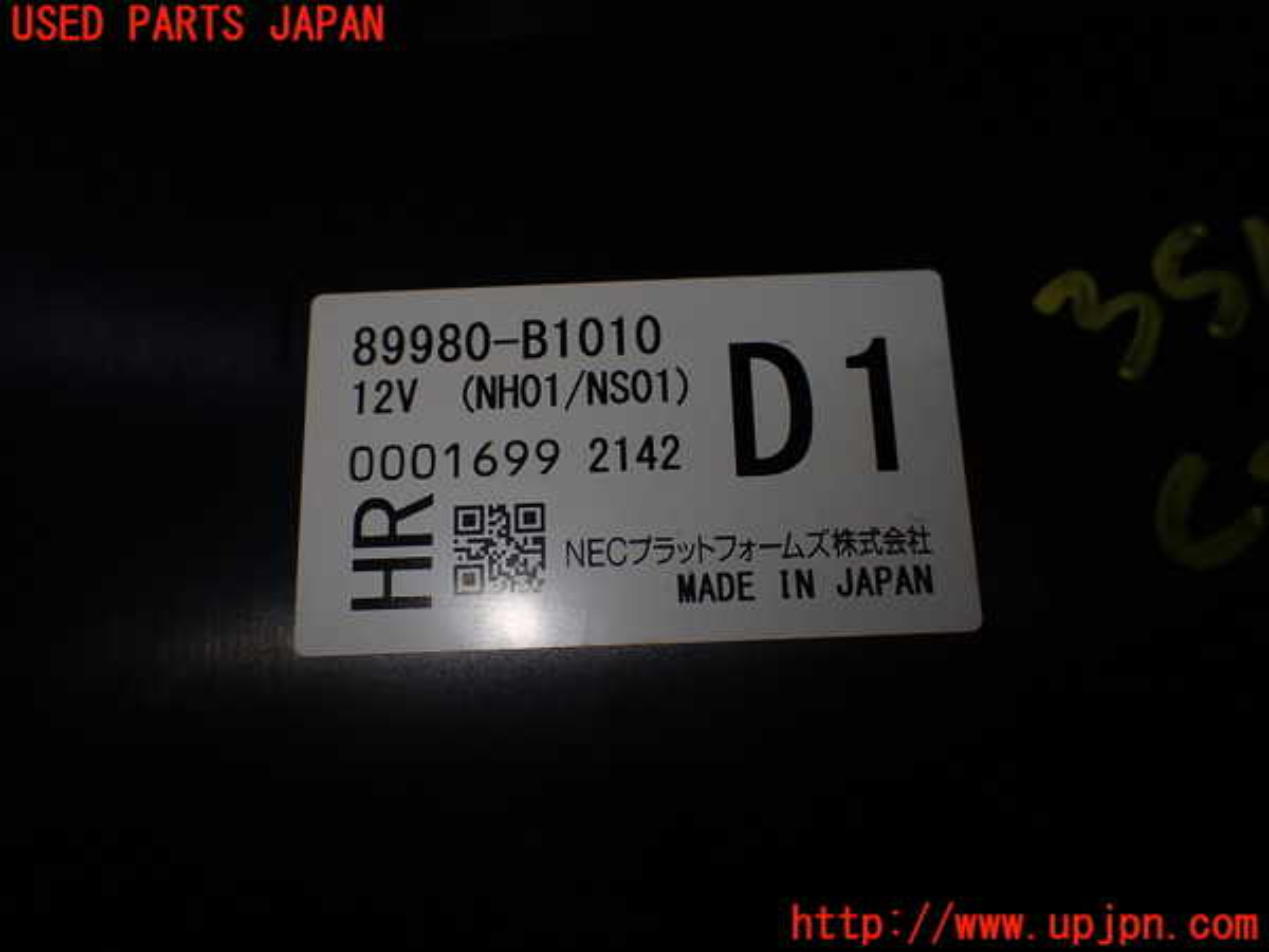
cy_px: 476
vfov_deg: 46.8
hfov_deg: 60.0
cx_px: 634
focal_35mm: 30
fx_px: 1100
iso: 100
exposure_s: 1/320
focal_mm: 5.4
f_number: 3.2
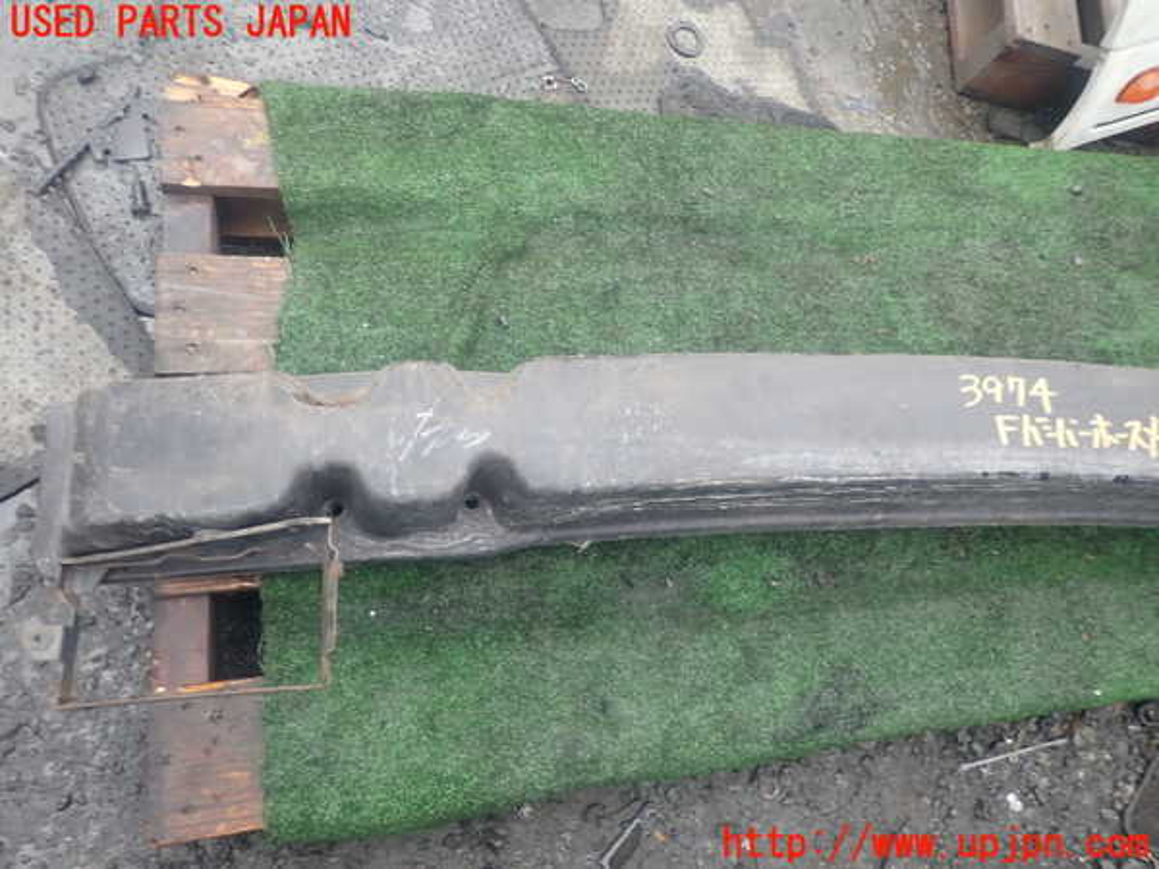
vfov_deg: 54.9
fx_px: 837
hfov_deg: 69.4
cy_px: 434
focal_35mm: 25
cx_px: 580
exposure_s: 1/30
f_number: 5.6
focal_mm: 4.5
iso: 100
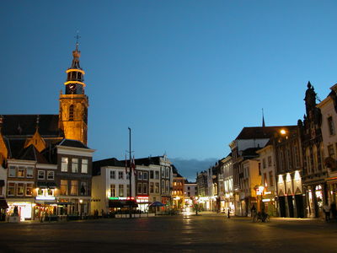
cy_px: 126
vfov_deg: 37.7
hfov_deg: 49.0
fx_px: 370
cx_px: 168
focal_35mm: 38
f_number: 2.9
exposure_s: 1/3.3
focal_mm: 10
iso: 382
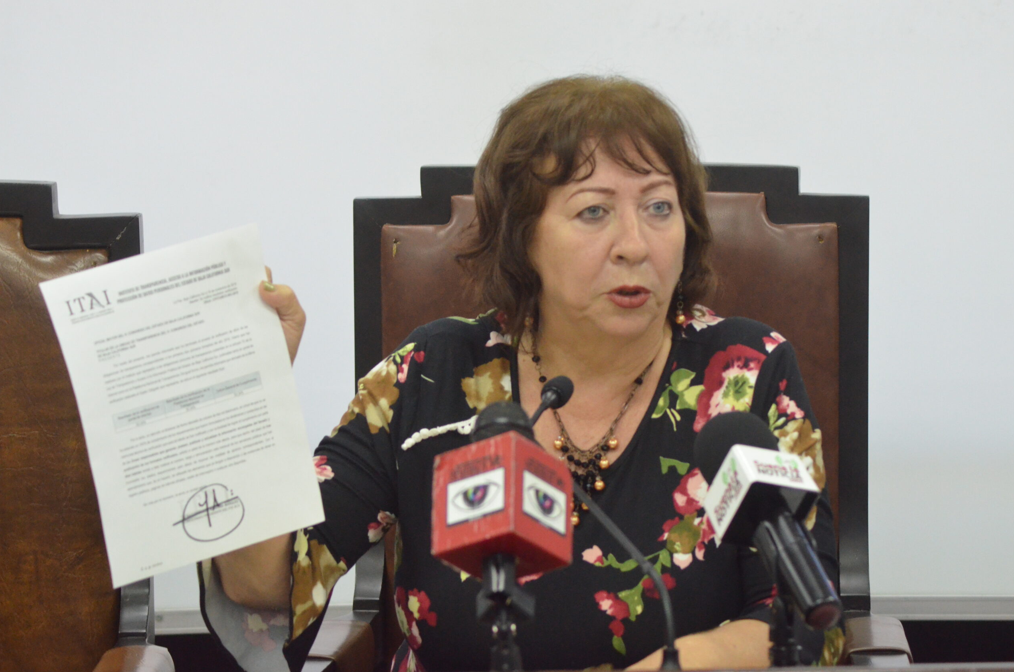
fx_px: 3823
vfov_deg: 10.0
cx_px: 509
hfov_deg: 15.1
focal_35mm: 136
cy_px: 335
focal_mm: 90
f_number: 5.6
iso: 3200
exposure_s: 1/125
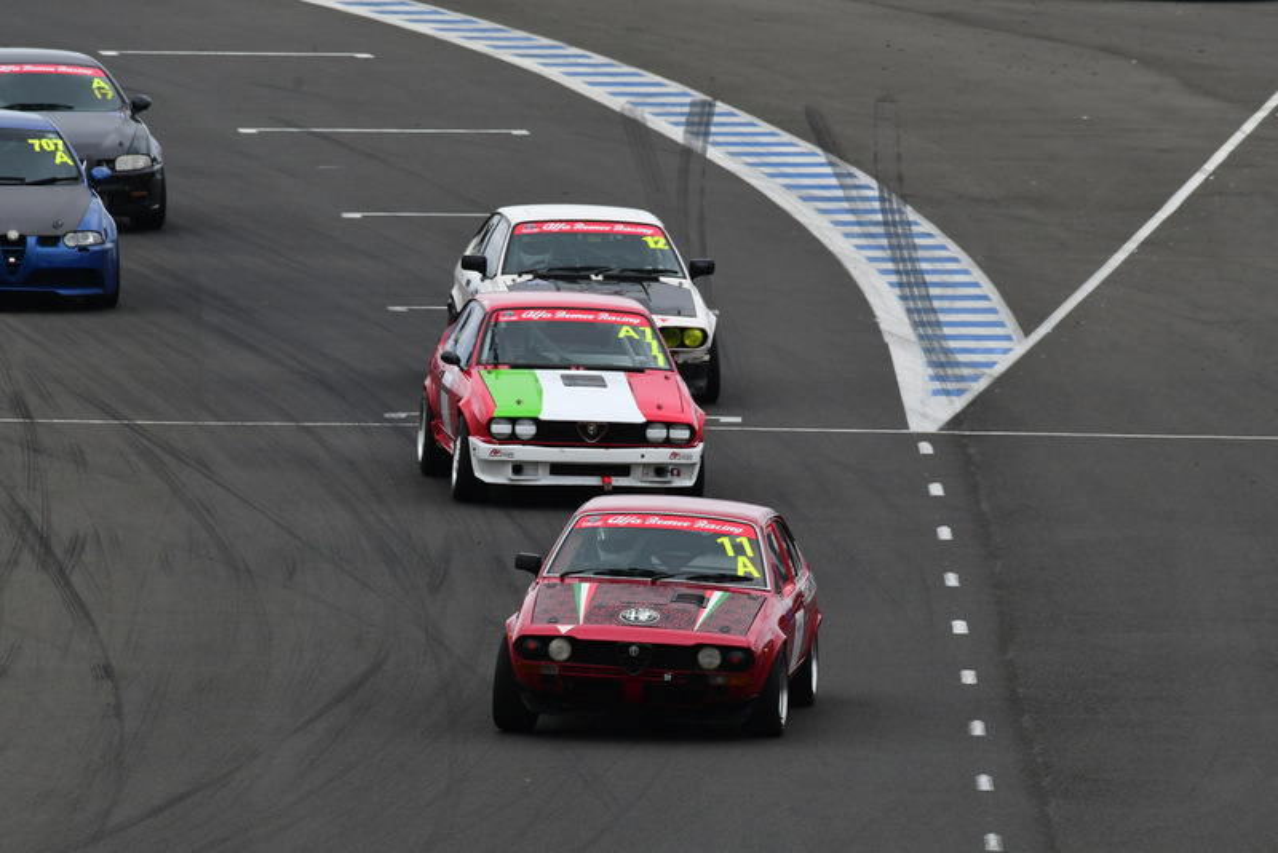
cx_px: 639
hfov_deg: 3.4
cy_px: 426
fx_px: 21839
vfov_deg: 2.2
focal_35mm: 615
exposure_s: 1/640
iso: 640
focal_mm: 410
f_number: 11
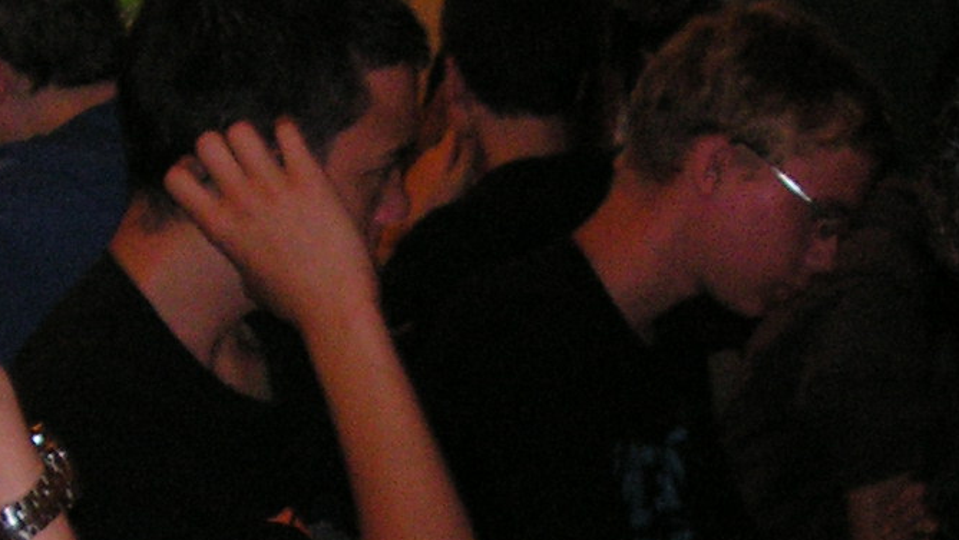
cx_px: 586
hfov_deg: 17.8
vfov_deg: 9.9
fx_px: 3053
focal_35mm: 120
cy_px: 745
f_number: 3.2
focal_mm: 6
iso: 200
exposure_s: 1/40
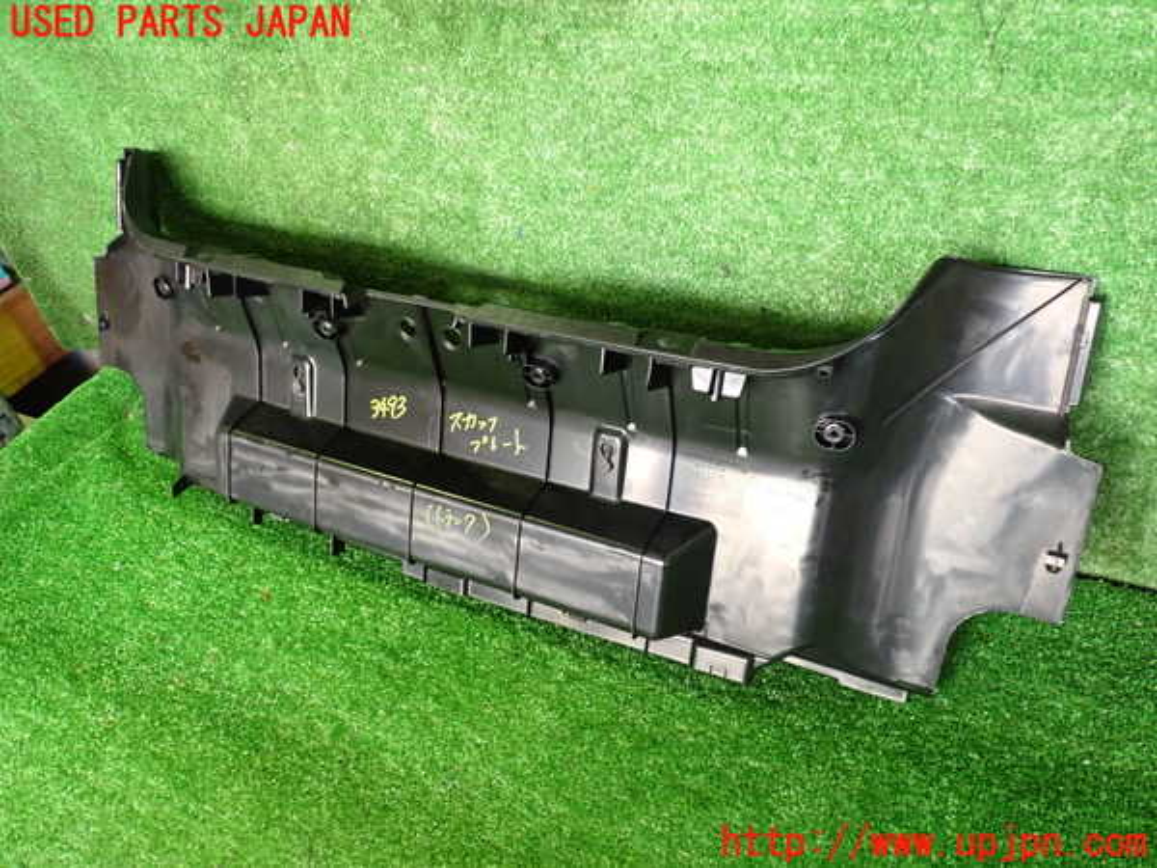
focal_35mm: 30
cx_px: 578
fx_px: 1003
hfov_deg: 60.0
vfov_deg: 46.8
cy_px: 434
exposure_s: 1/30
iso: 500
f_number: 2.3
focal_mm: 5.4
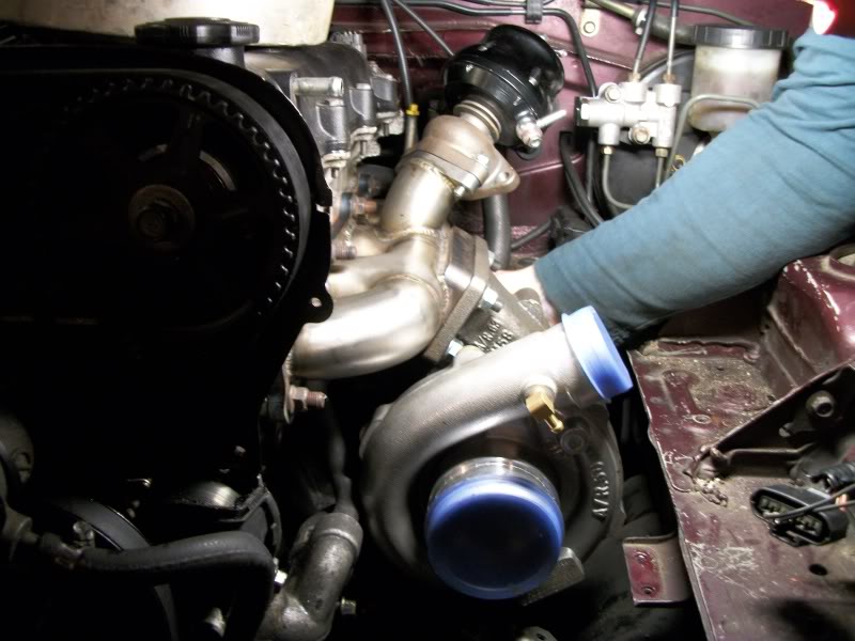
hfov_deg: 56.8
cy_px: 320
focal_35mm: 32
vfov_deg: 44.2
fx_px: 790
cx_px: 428
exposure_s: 1/10
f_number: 2.9
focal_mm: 5.7
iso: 160
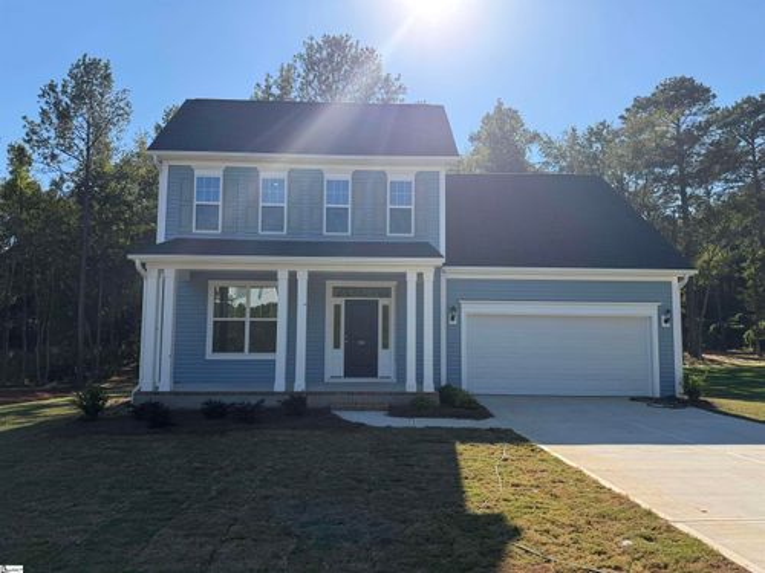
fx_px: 530
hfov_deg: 71.6
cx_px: 382
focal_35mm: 24
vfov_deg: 56.8
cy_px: 286
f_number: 1.78
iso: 100
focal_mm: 6.76
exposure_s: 1/4673
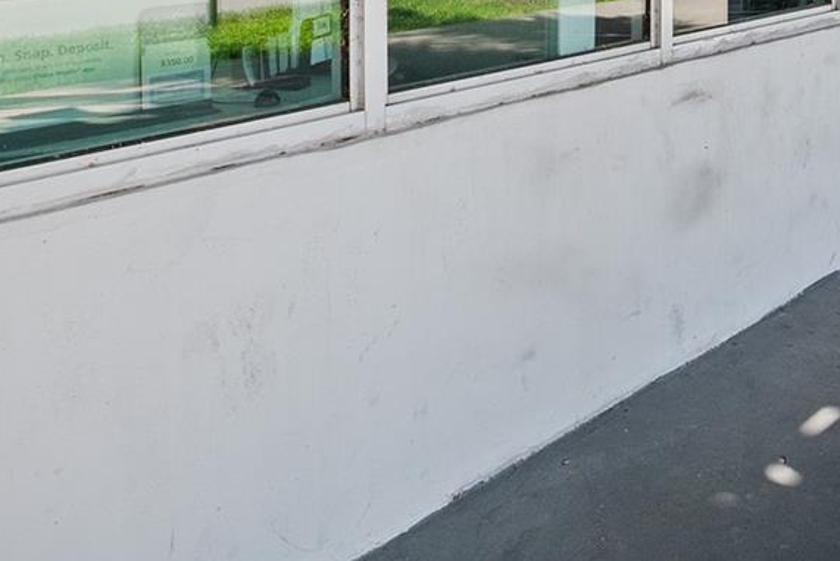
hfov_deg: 41.4
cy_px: -149
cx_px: 806
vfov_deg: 27.3
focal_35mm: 42
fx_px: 980
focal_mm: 10
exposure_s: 1/160
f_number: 8
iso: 200
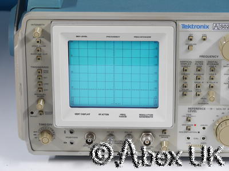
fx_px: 1072
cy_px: 86
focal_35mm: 162
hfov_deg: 12.2
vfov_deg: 9.2
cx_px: 114
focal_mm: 81
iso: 200
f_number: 8
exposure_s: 1/2
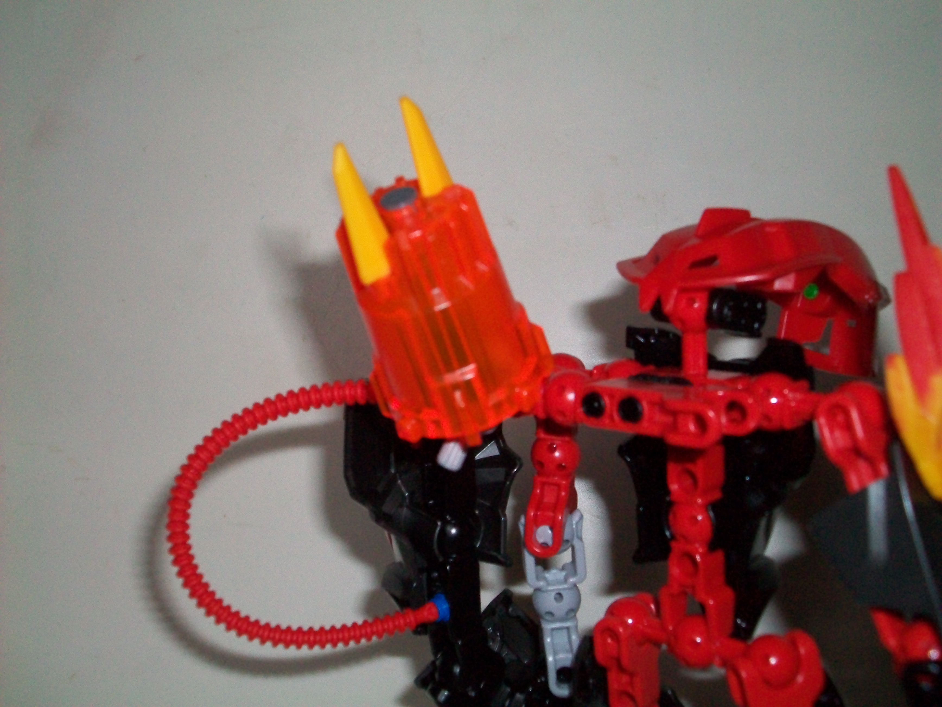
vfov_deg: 34.3
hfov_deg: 44.8
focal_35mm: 42
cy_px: 354
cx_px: 471
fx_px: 1143
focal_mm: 7.1
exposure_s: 1/160
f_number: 3.2
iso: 200
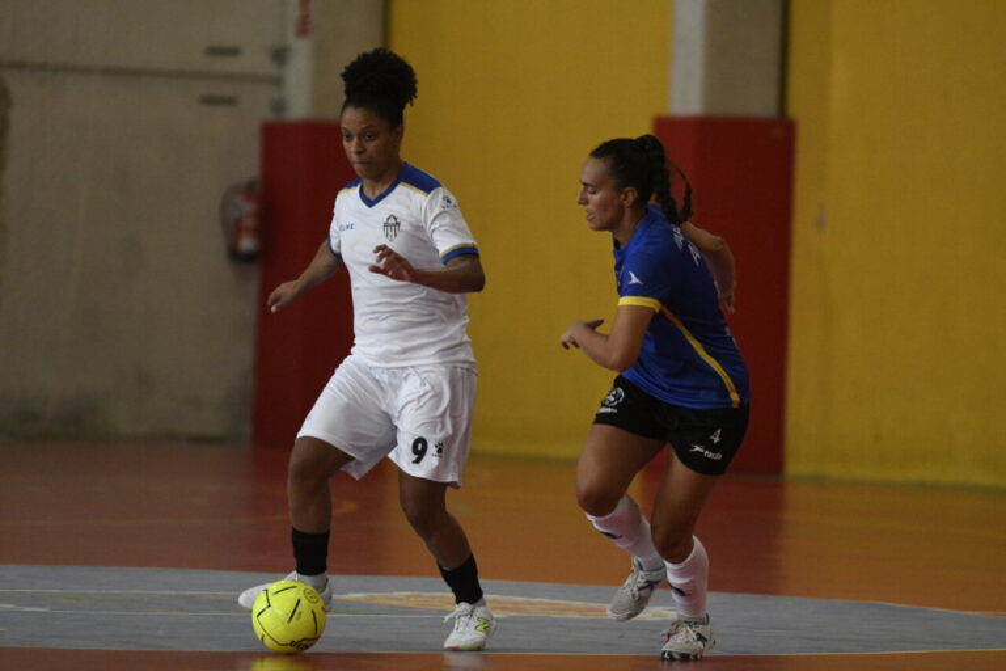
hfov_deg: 7.2
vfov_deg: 4.8
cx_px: 503
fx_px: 7964
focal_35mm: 285
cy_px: 336
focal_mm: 190
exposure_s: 1/1000
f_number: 2.8
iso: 4000
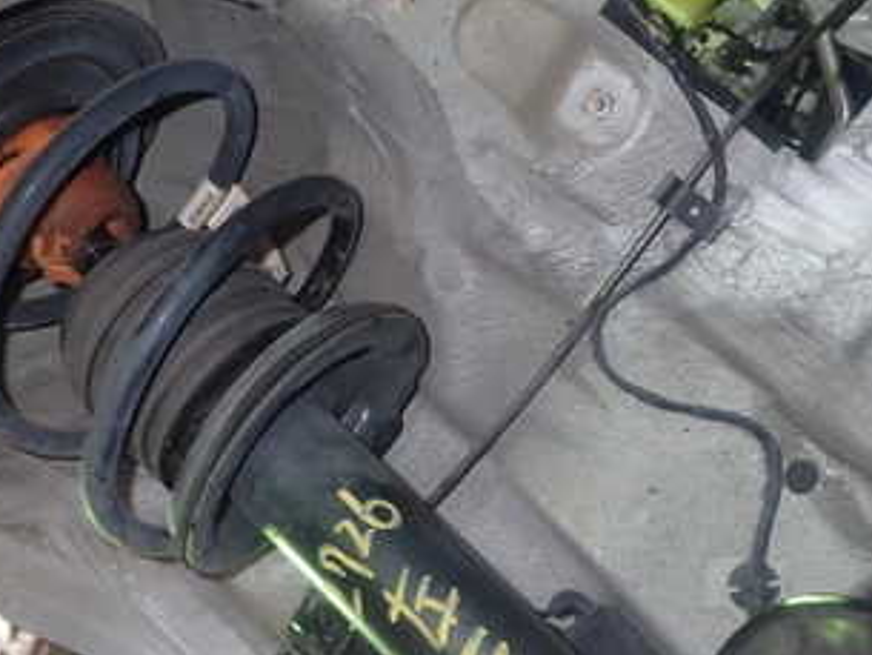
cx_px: 403
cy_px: 572
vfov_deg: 25.8
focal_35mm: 55
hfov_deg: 34.9
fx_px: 1386
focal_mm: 5.05
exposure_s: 1/30
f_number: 2.2
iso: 200
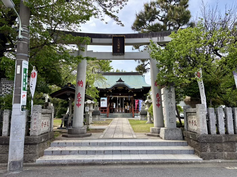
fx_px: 178
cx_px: 118
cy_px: 88
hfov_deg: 67.3
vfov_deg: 53.1
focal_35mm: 26
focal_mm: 5.96
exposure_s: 1/927
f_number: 1.6
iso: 50
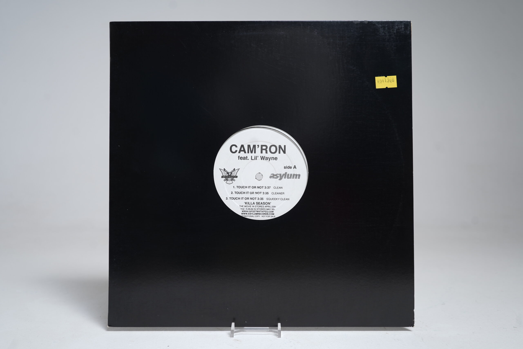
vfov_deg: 43.6
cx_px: 262
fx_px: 436
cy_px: 174
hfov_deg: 61.9
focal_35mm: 30
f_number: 5
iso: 64
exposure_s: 1/4
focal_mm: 30
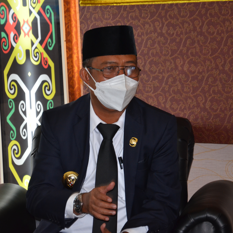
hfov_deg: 8.6
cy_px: 116
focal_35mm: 203
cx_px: 109
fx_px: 1543
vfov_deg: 8.6
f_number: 5.6
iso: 800
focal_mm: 105
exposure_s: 1/60
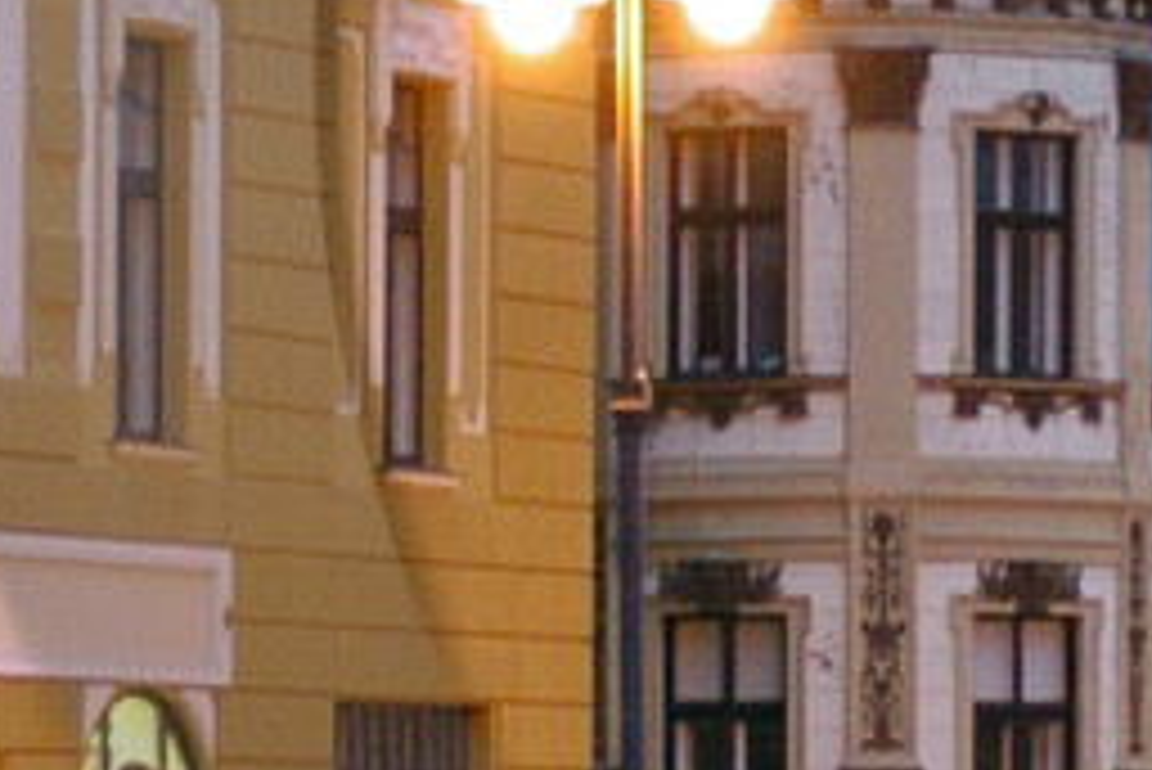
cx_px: 976
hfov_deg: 5.8
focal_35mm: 356
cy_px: 106
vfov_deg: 3.9
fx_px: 11398
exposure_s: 1/15
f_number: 2.8
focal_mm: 38
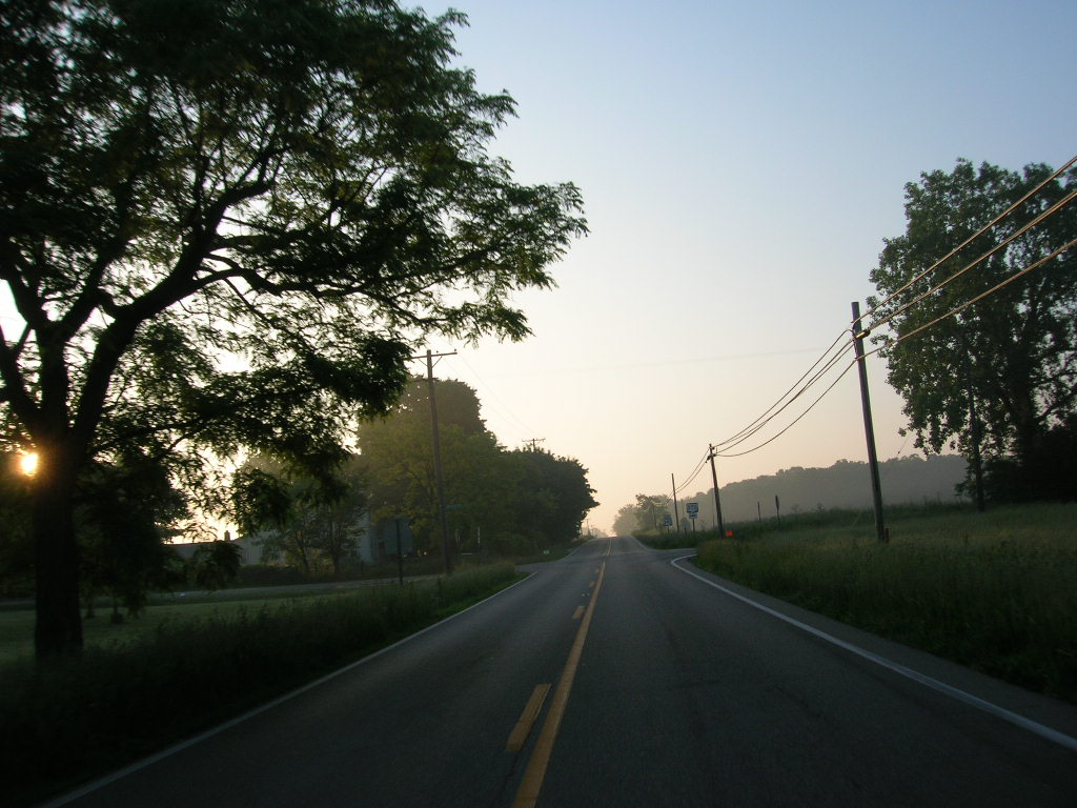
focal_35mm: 34
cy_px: 404
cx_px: 538
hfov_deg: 54.0
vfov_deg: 41.8
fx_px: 1058
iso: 50
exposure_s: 1/240
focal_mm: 5.7
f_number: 4.9
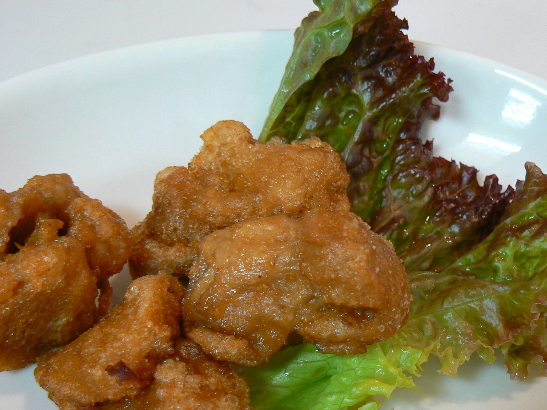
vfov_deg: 28.4
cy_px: 270
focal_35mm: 51
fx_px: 806
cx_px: 280
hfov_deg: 37.5
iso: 100
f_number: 2.8
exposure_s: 1/15
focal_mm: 6
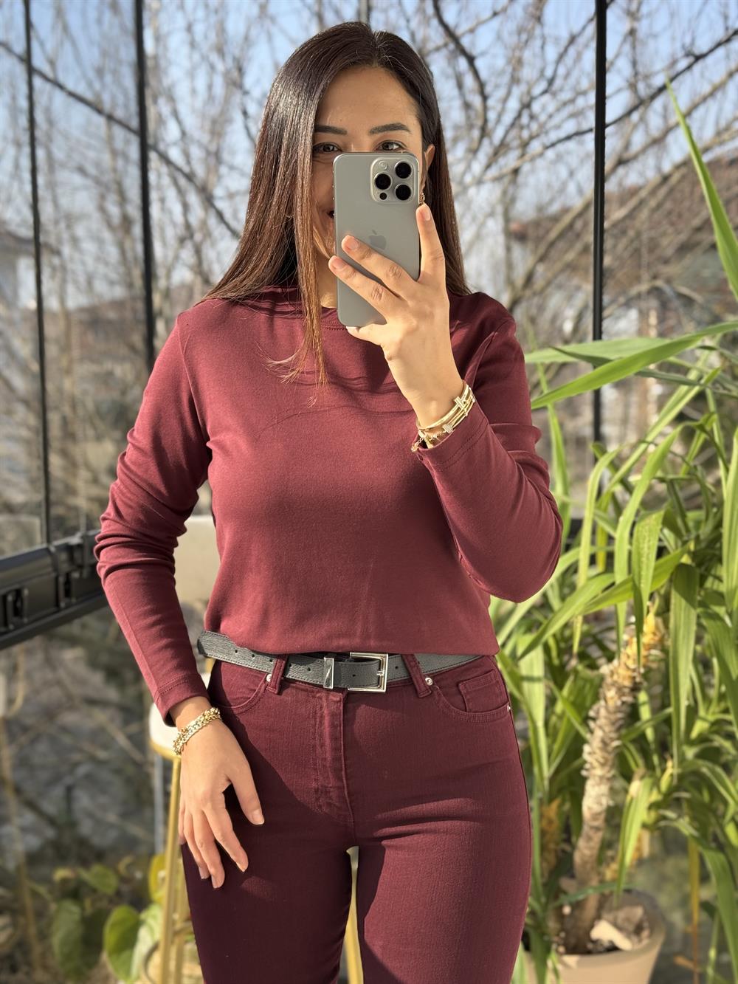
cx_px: 369
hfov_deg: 30.3
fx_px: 1364
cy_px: 492
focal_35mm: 48
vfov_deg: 39.7
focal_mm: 6.76
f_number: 1.78
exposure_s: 1/362
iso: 64
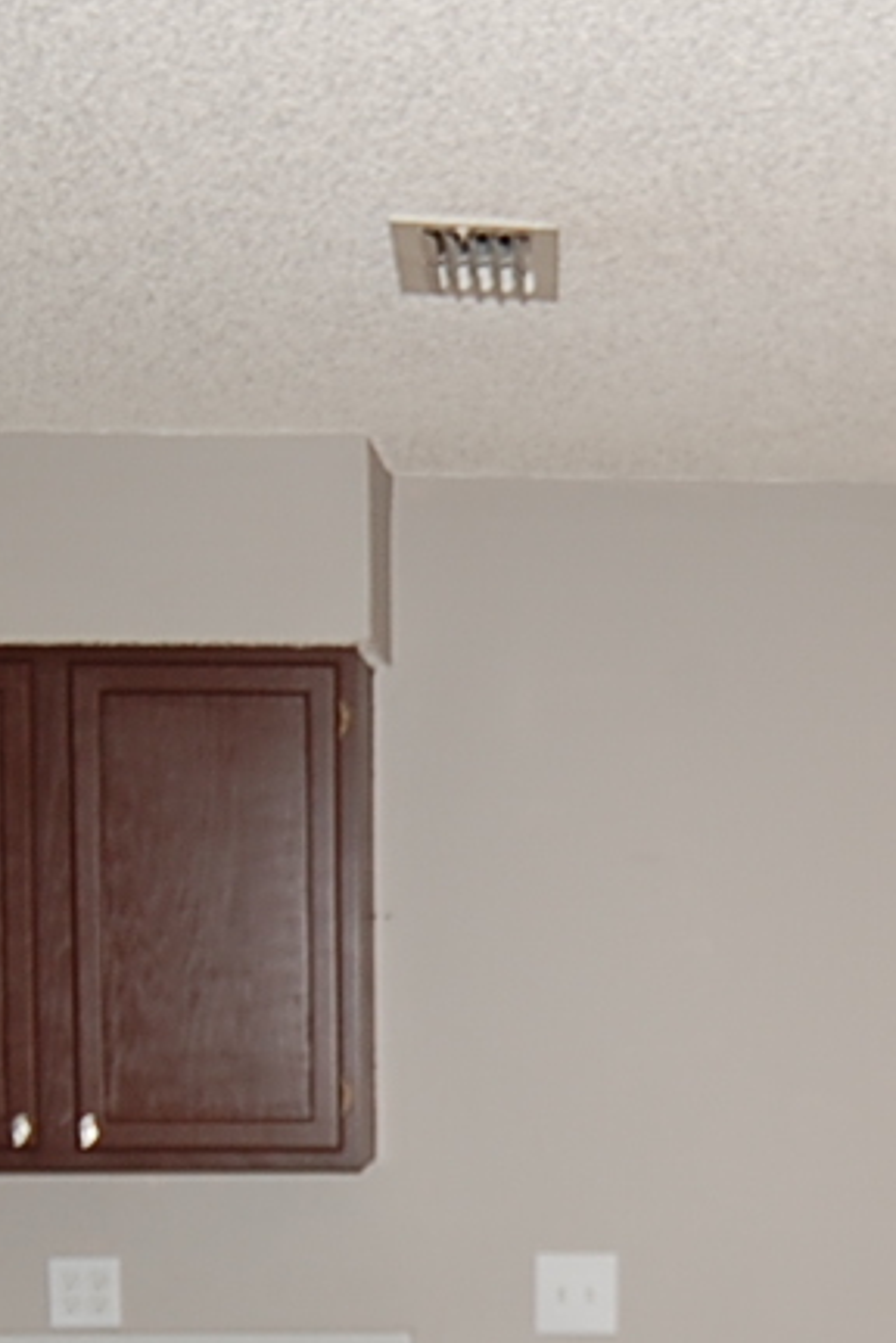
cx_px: 896
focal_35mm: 73
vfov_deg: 25.6
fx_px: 2725
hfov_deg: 18.2
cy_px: 1495
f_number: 4
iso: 200
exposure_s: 1/100
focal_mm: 14
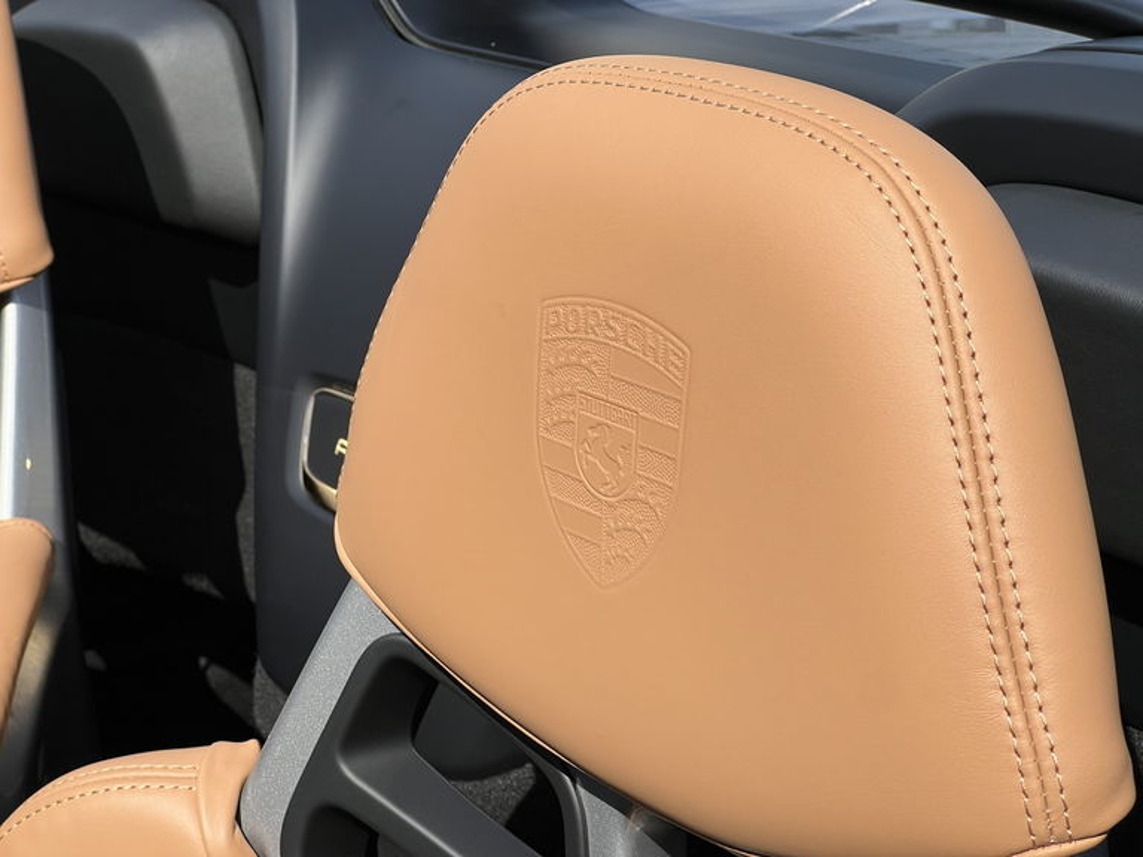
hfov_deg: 25.3
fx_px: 2542
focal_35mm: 77
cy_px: 428
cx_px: 572
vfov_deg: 19.1
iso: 32
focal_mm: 9
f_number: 2.8
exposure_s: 1/889
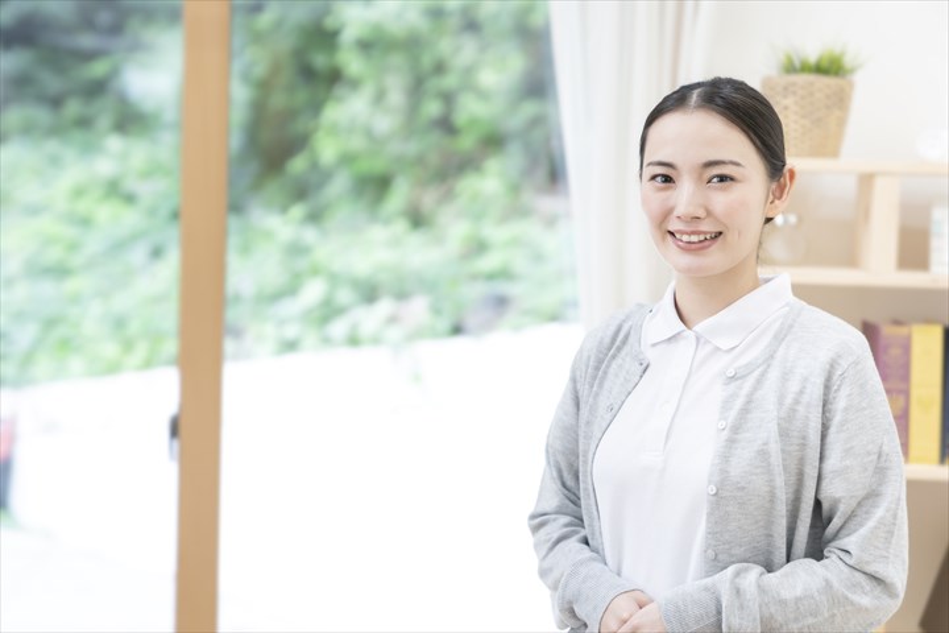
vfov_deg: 19.5
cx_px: 474
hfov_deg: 28.8
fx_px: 1845
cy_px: 316
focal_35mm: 70
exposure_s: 1/250
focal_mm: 70
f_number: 2.8
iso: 1250
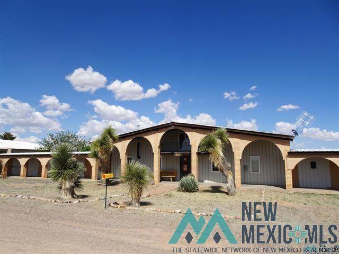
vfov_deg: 56.8
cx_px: 170
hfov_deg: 71.6
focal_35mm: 24
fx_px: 235
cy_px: 127
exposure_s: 1/2000
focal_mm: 4.1
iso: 80
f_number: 3.5
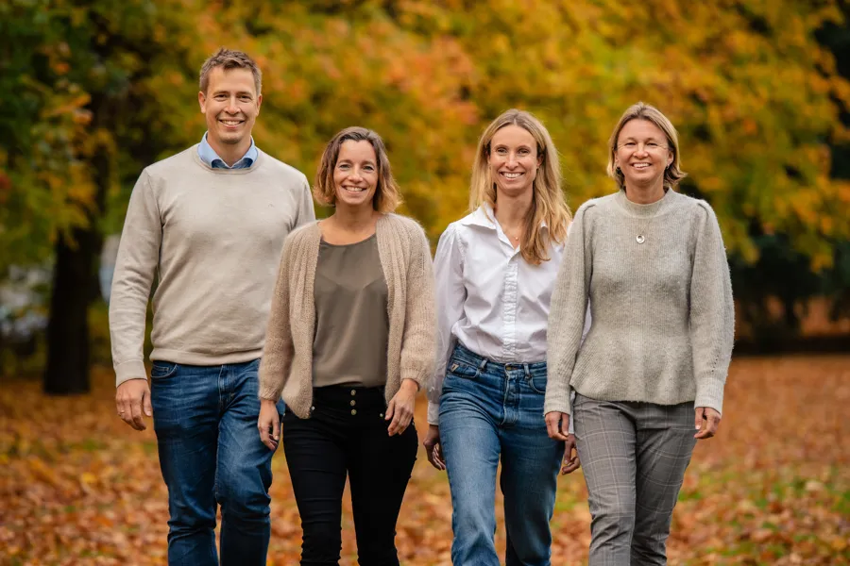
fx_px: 4014
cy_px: 283
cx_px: 425
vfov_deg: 8.1
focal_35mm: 170
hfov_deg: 12.1
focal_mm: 170
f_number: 4
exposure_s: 1/640
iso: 800
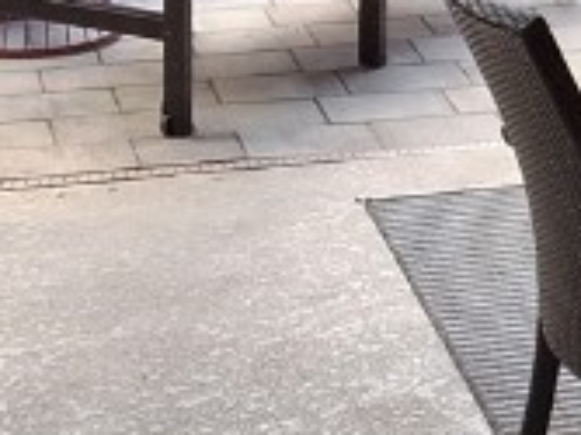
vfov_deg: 8.4
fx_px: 2885
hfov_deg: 10.9
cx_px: 960
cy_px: -296
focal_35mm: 172
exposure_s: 1/118
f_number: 1.9
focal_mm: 2.91
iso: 32
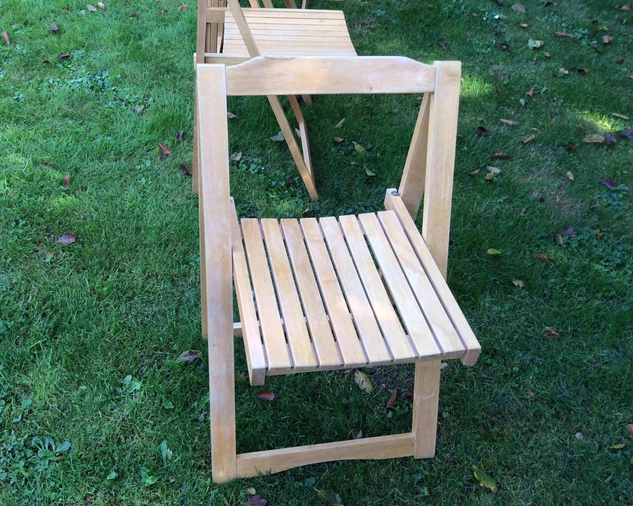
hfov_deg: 52.8
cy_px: 249
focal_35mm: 34
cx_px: 288
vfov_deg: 43.4
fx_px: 637
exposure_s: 1/100
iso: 32
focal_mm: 3.3
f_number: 2.4
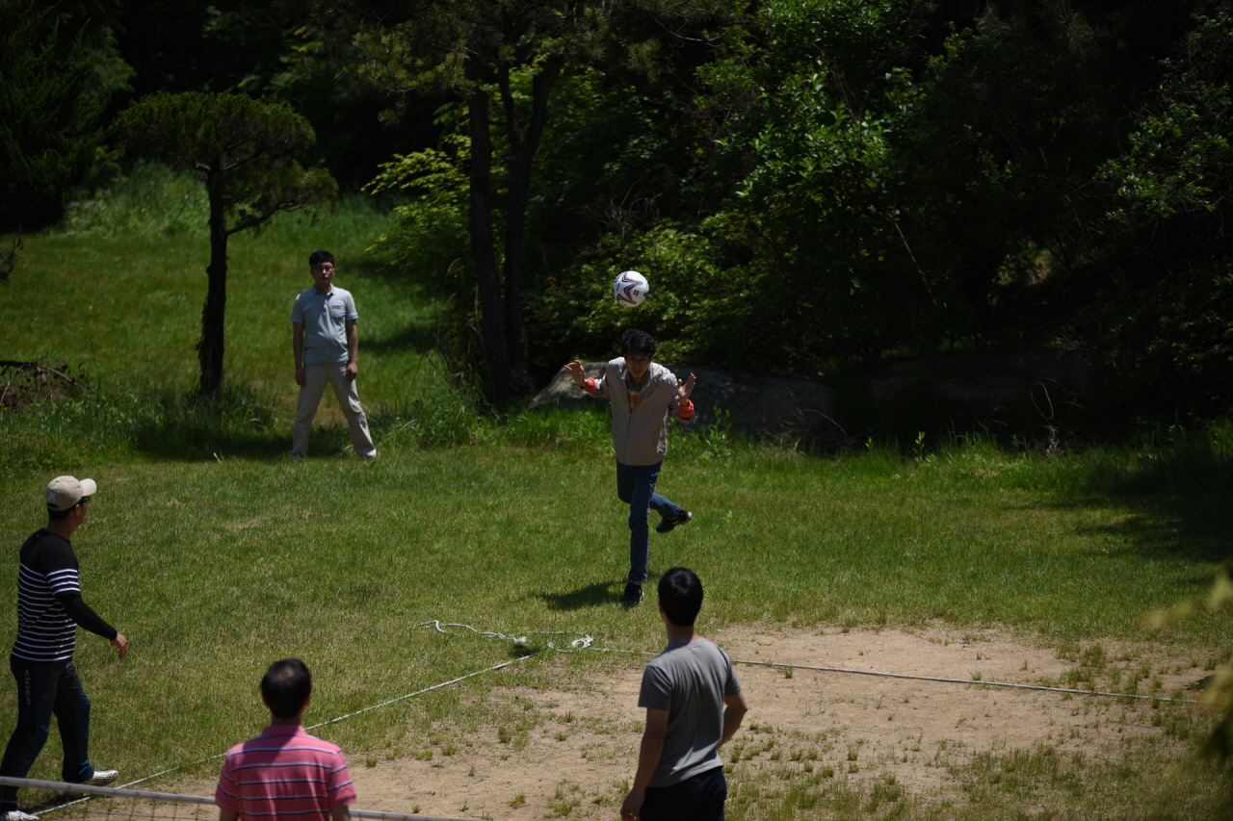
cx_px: 616
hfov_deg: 15.8
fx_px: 4452
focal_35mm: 130
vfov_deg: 10.5
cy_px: 410
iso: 100
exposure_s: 1/3200
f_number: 2.8
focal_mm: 130
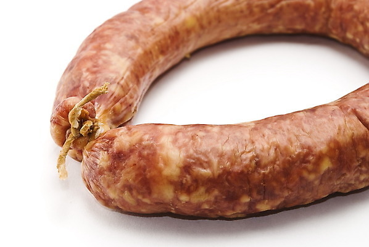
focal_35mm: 82
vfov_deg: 16.6
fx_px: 846
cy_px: 124
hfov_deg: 24.6
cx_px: 184
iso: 100
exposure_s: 1/200
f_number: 11
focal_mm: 55
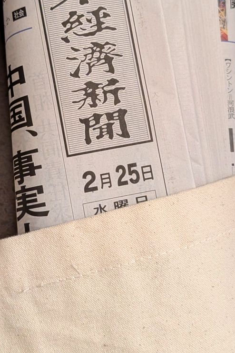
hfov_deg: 25.1
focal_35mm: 54
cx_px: 115
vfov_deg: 36.6
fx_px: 529
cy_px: 126
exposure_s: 1/120
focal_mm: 6.9
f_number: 1.68
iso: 1193
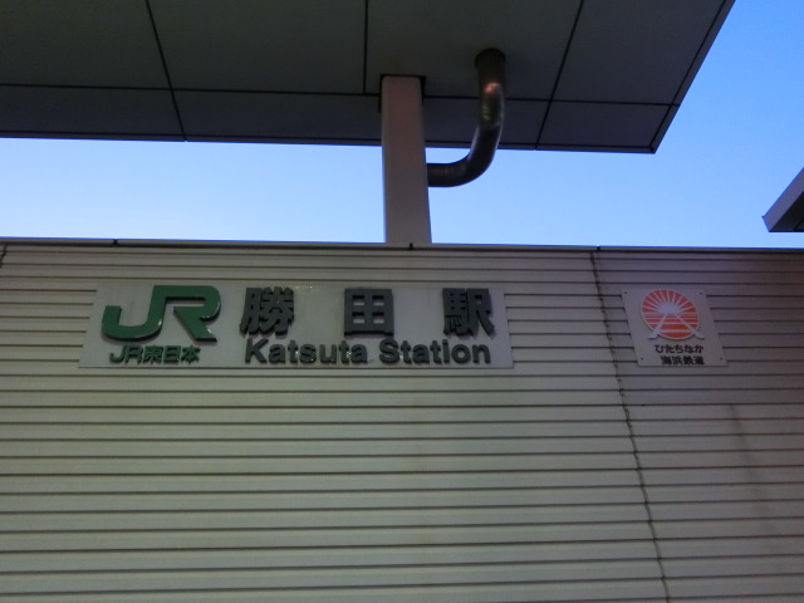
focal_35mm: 29
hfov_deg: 61.7
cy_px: 302
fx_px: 674
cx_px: 402
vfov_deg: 48.2
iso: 800
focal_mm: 5.2
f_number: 3.7
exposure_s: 1/25
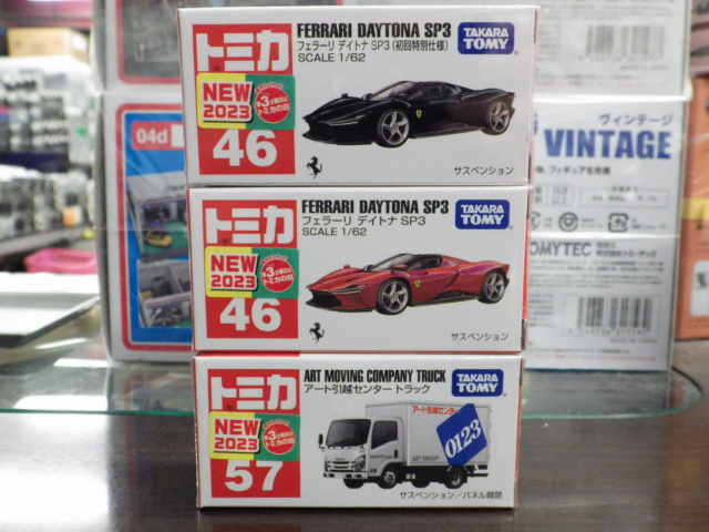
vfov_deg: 41.8
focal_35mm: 34
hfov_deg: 54.0
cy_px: 266
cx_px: 354
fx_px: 696
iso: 800
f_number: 3.4
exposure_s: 1/40
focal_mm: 6.2
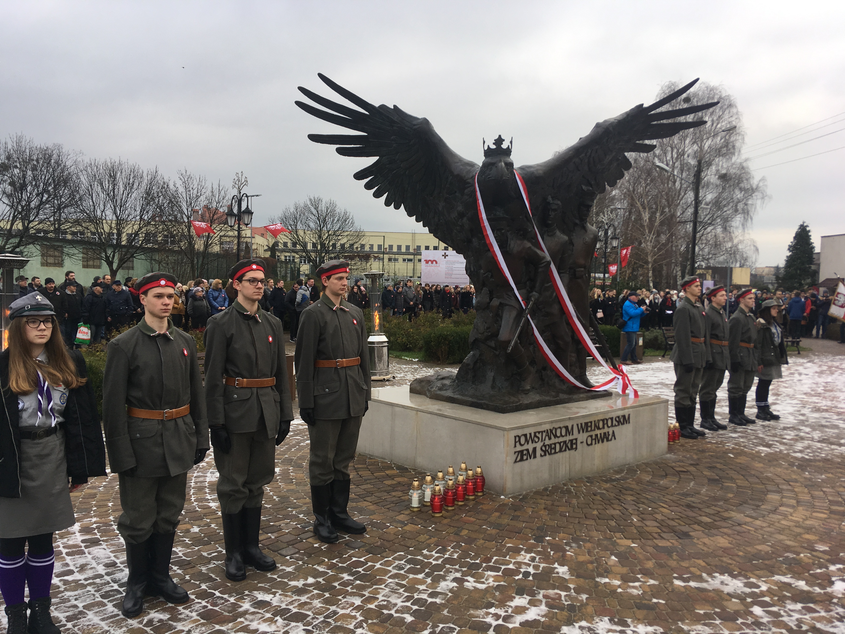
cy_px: 317
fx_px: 708
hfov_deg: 61.7
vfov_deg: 48.2
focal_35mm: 29
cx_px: 422
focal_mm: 4.15
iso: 25
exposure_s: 1/220
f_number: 2.2
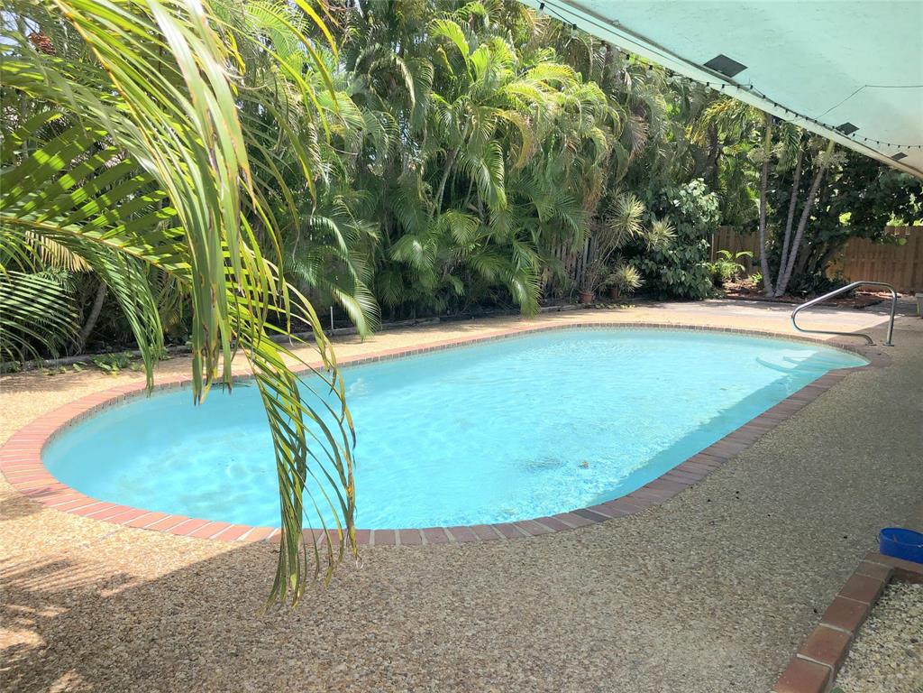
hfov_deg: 63.4
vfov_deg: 49.7
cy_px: 346
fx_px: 747
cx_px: 462
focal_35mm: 28
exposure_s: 1/1156
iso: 20
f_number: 1.8
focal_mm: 3.99
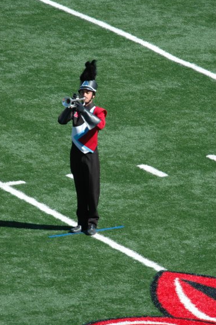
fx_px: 5148
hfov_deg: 2.4
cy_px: 170
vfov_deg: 3.6
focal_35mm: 571
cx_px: 102
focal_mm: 360
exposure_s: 1/640
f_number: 5.6
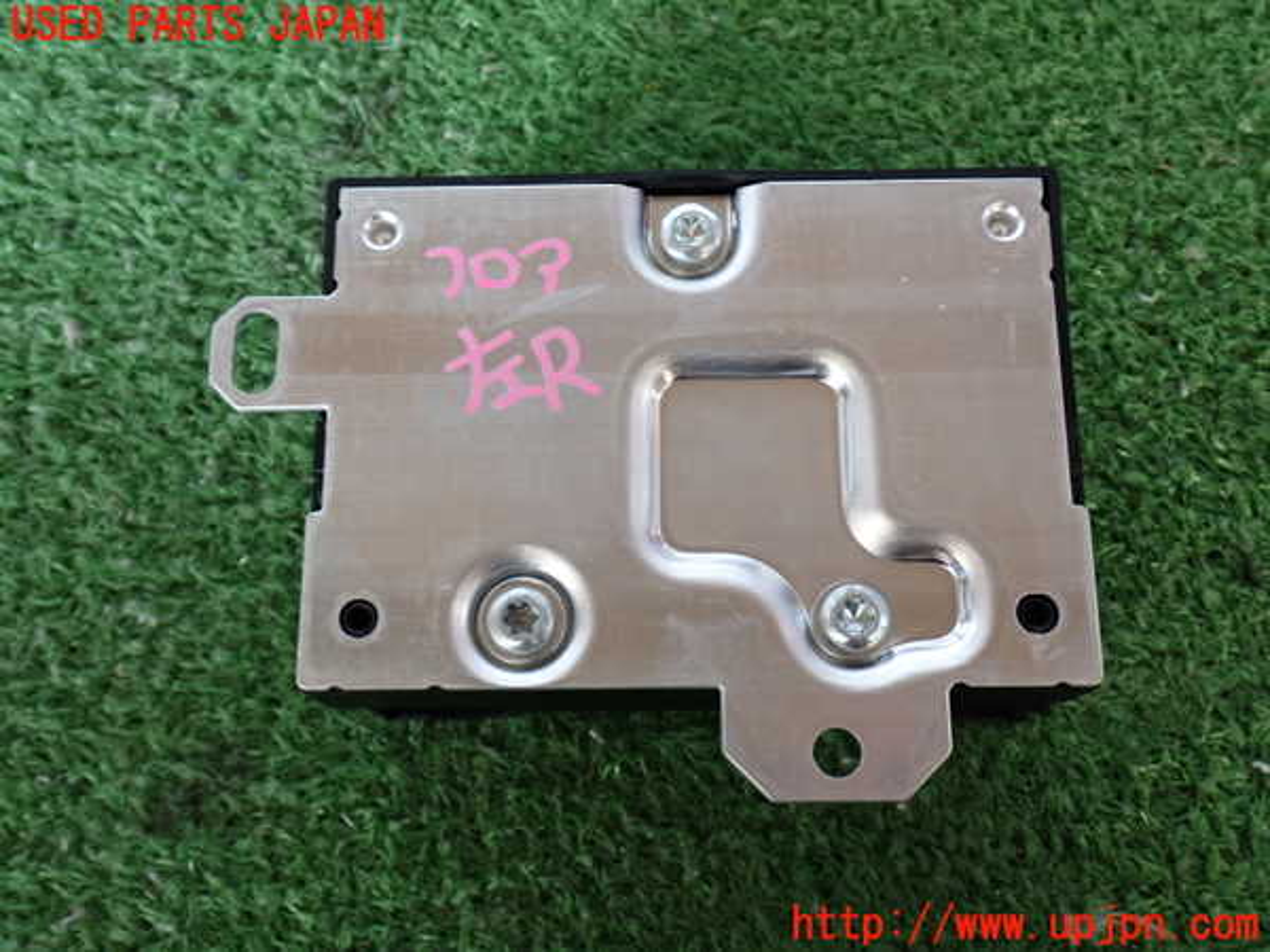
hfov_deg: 45.8
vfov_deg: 35.1
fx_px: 1504
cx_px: 635
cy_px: 476
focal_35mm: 41
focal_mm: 7.31
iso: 400
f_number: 2.8
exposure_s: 1/40
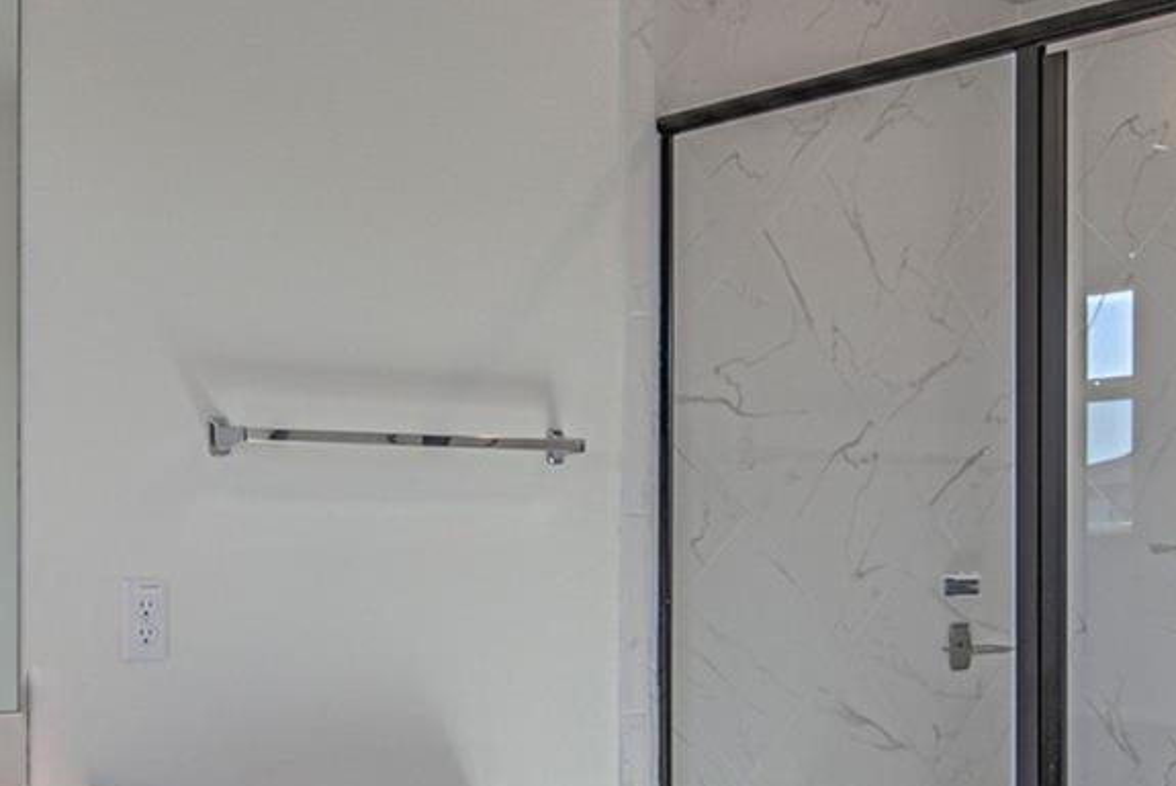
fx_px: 1863
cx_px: 507
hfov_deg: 35.0
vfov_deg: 23.6
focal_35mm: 57
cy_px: 562
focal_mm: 16
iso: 400
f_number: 8
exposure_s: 1/100
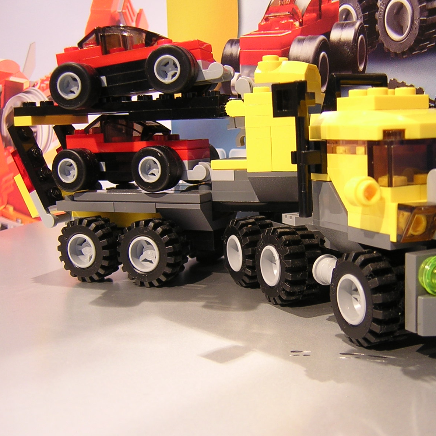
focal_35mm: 43
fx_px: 613
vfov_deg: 39.2
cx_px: 261
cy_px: 218
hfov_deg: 39.0
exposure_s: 1/3.3
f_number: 2.6
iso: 126
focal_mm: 4.7
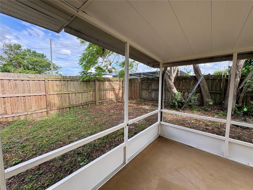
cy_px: 95
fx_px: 102
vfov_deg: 85.7
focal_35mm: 14
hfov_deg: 102.1
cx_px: 126
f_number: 2.2
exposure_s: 1/260
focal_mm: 2.22
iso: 64
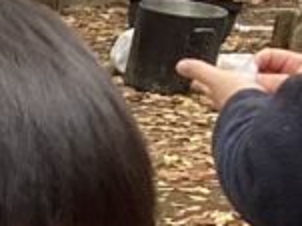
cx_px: -546
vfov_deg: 6.8
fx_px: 1831
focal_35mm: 210
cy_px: 468
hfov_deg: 8.2
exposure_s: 1/120
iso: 32
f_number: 2.4
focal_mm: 3.3
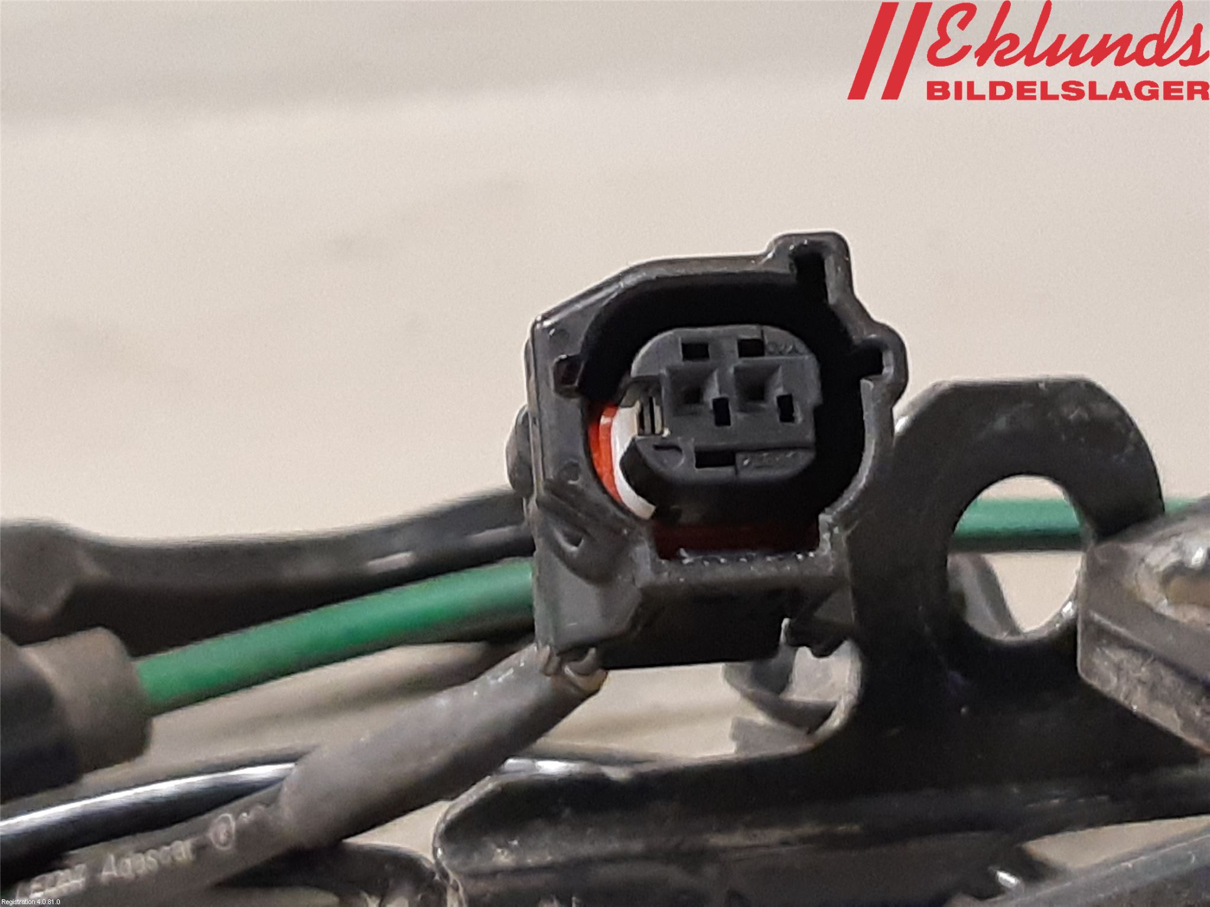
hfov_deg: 67.3
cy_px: 454
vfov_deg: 53.1
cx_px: 605
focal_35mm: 26
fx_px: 909
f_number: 1.7
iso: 250
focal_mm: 3.93
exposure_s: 1/50
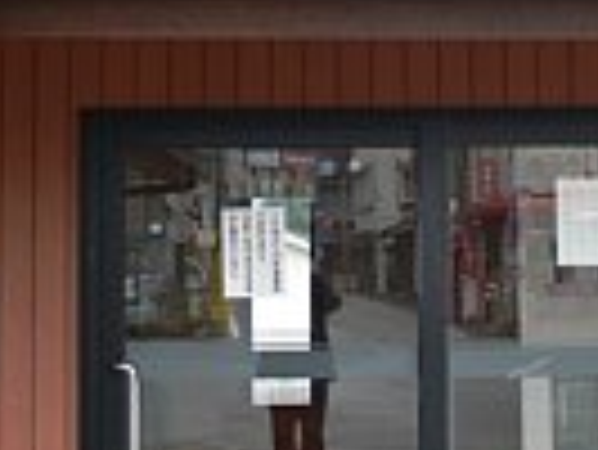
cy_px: 40
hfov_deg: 18.6
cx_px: 454
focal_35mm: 105
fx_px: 1816
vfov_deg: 14.0
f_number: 2.8
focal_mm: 7.4
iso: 80
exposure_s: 1/40
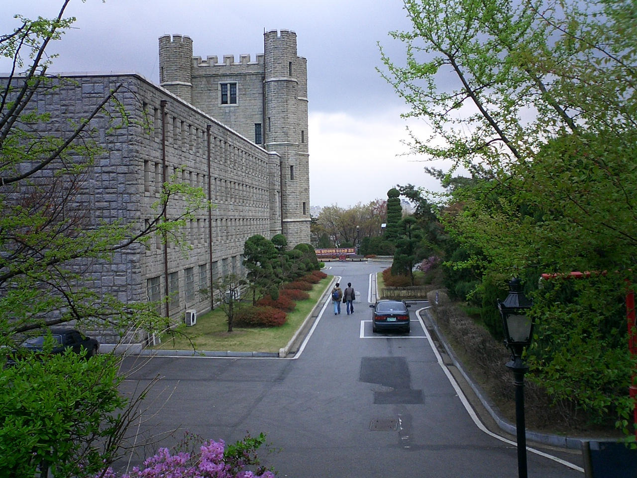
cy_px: 239
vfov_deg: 38.7
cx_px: 318
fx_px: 681
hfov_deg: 50.1
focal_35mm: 37
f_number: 3.5
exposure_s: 1/125
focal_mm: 5.6
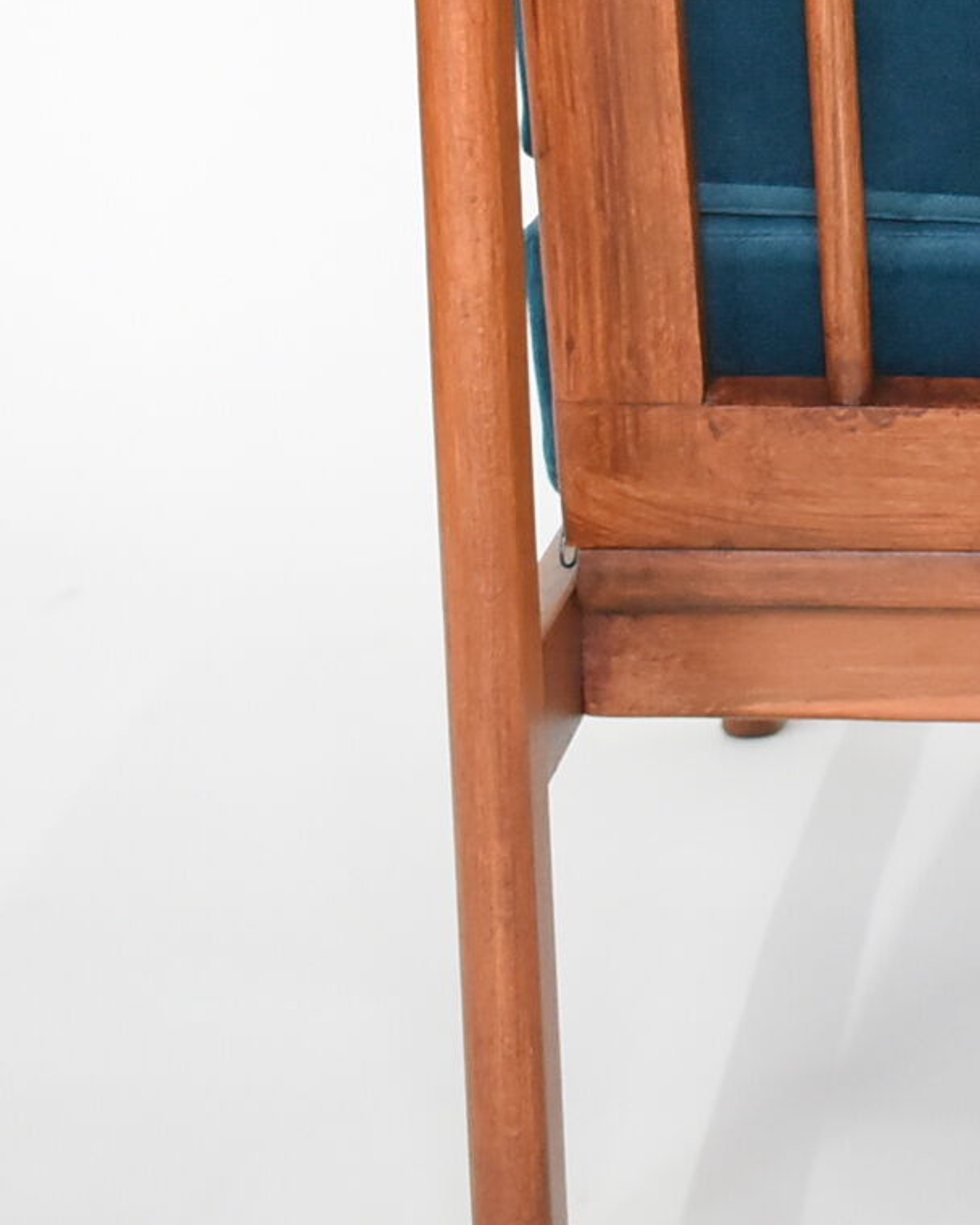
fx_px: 5433
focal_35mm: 150
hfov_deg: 10.1
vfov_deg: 12.7
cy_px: 55
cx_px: 1354
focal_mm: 27
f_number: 4
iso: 1800
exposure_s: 1/60
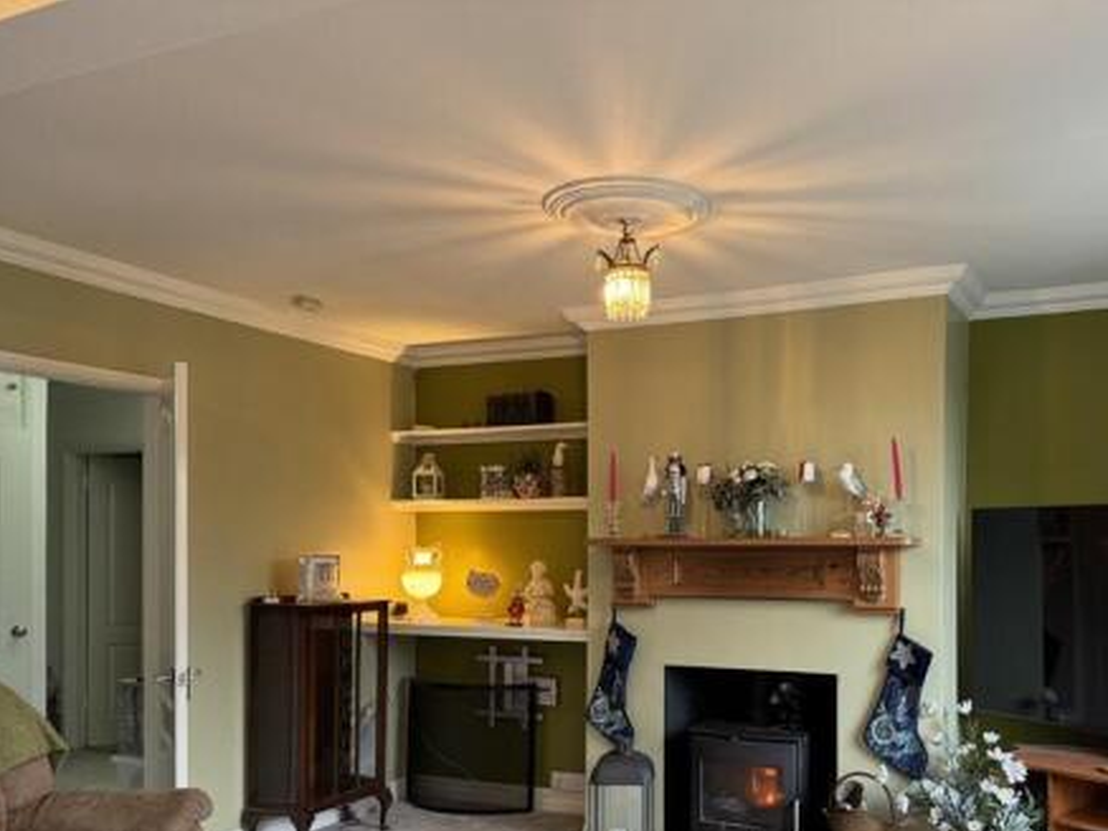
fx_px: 1025
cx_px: 673
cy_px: 551
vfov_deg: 43.6
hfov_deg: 56.3
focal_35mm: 32
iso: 125
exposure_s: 1/50
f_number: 1.78
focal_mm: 6.76
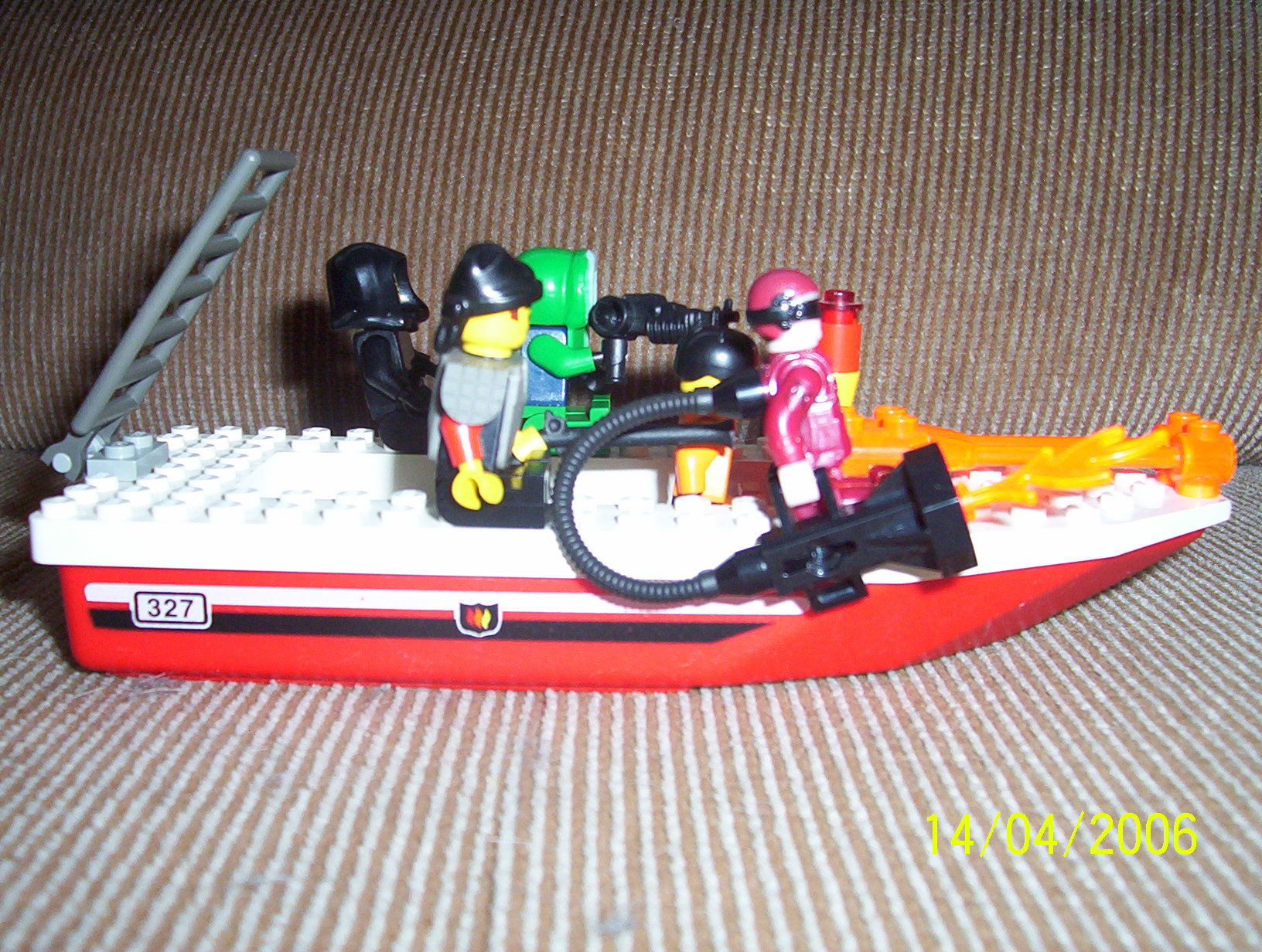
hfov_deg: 43.8
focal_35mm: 43
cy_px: 476
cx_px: 631
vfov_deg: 33.7
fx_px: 1571
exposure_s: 1/60
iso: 140
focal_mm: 5.77
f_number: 2.73
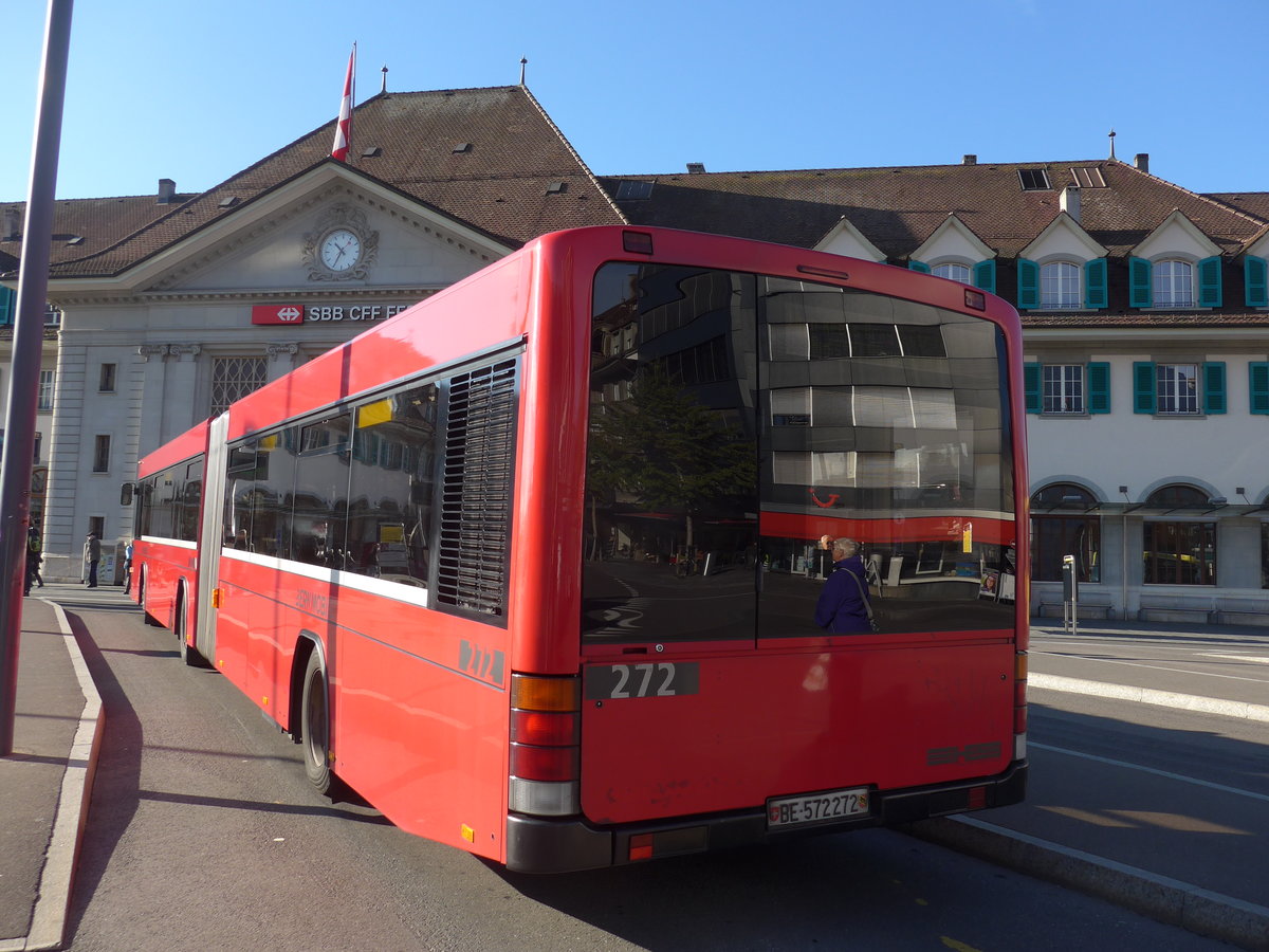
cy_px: 476
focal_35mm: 29
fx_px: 1063
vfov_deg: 48.2
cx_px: 634
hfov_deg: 61.7
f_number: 2.8
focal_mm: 6
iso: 80
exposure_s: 1/640
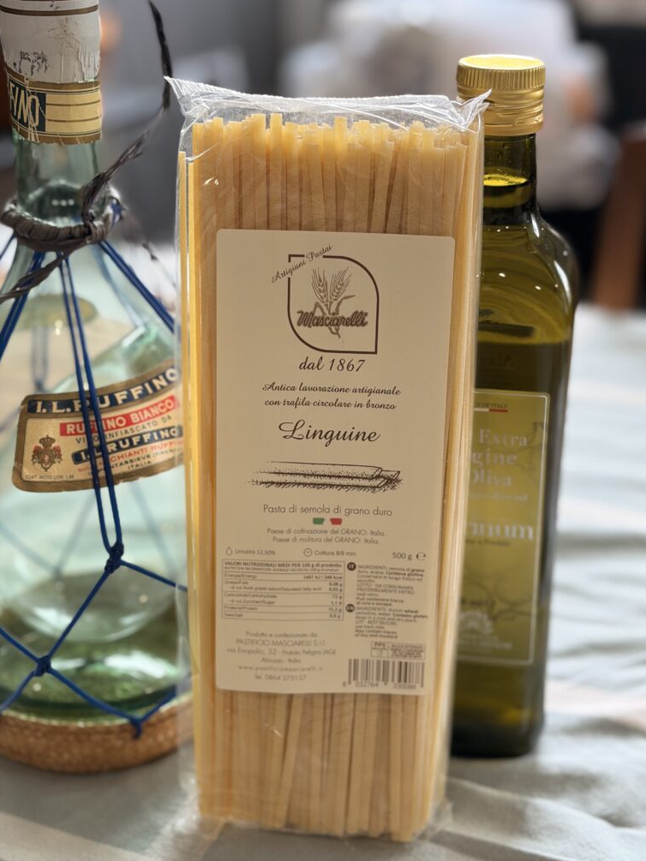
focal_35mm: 53
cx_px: 327
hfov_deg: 27.5
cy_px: 427
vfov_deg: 36.2
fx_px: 1318
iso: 64
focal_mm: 5.96
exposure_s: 1/100
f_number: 1.6
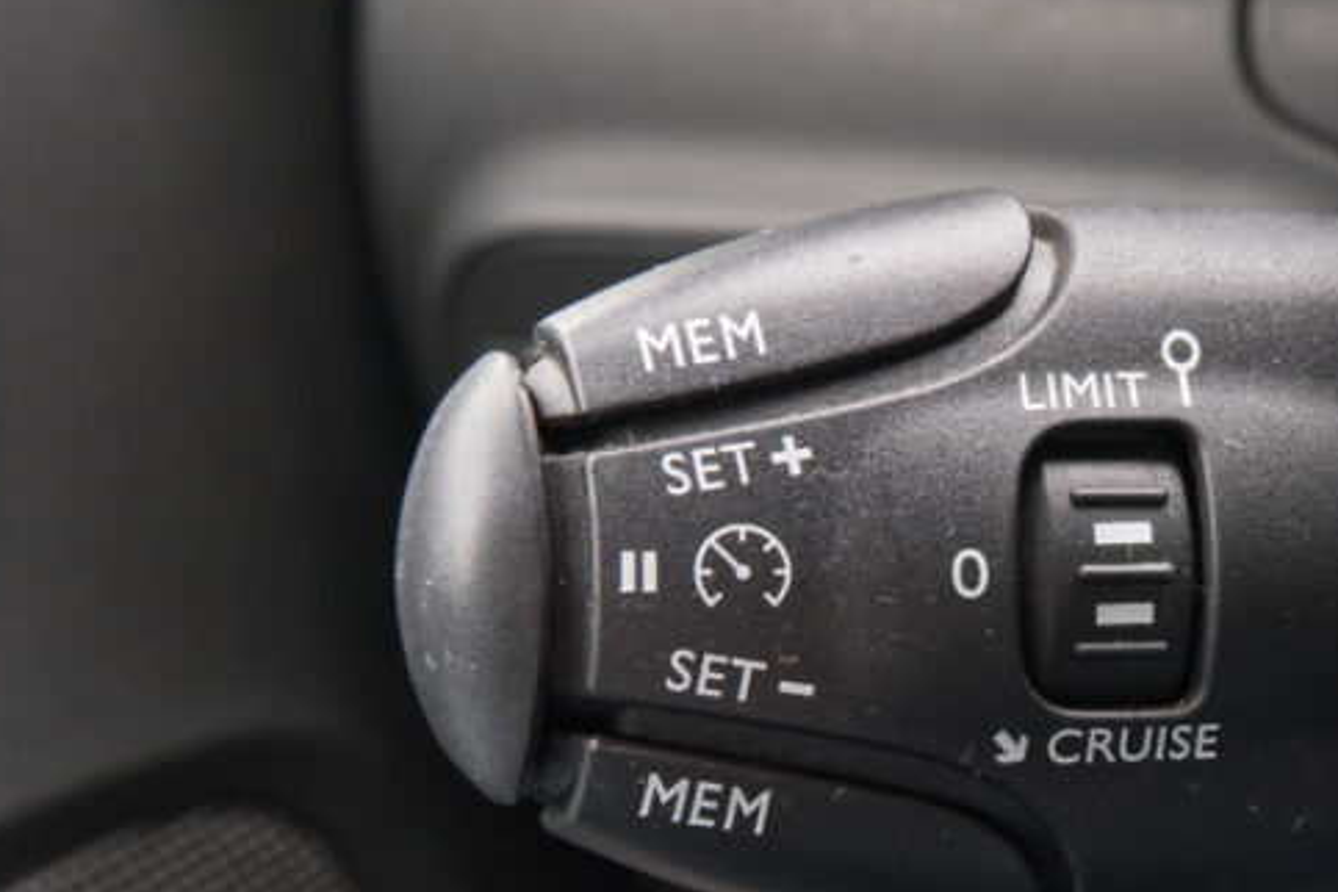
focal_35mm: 70
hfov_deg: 28.1
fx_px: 2601
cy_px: 622
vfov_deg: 19.4
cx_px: 1114
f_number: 9
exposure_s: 1/60
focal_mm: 22.1
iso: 2000
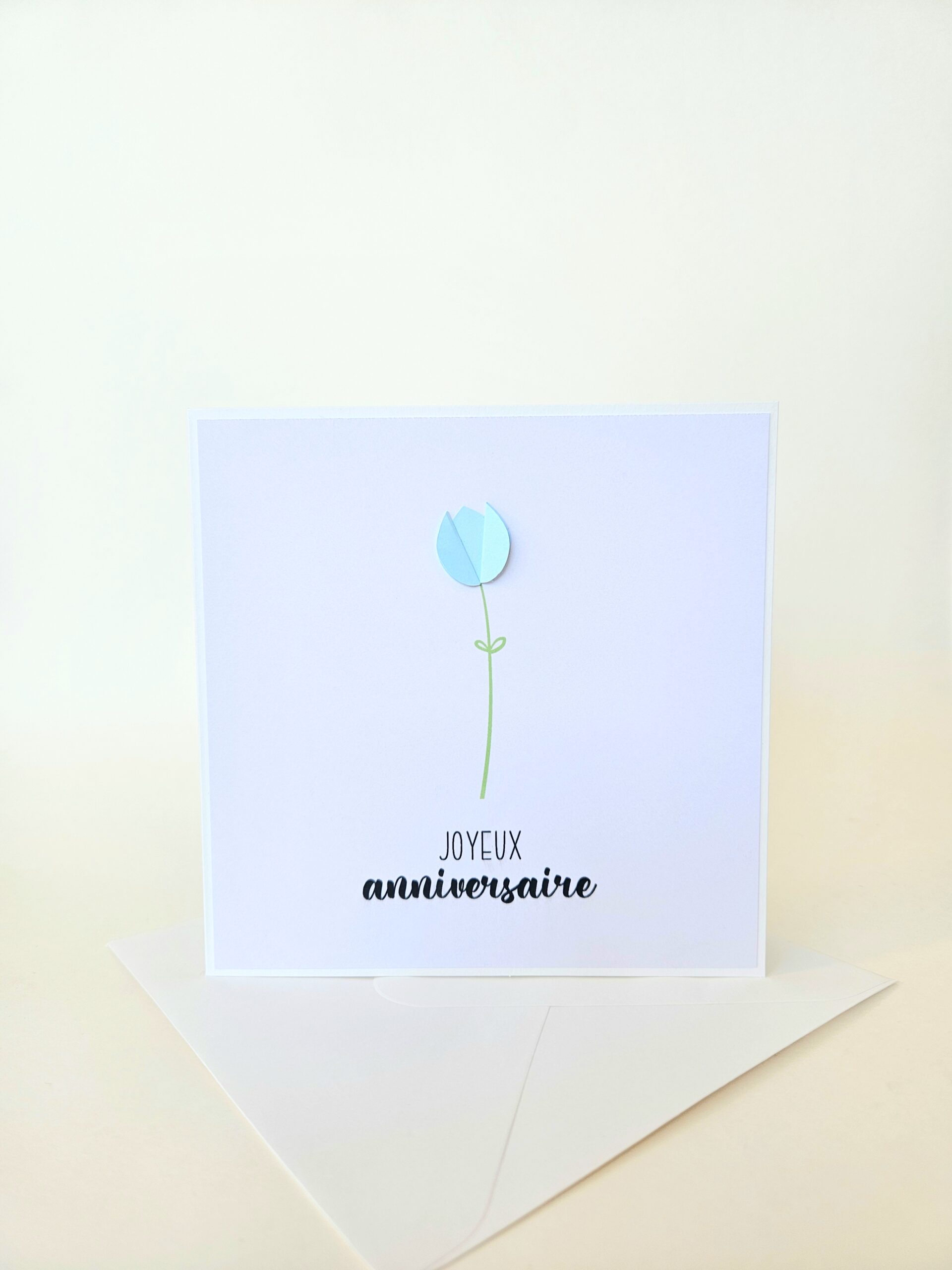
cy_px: 635
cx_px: 476
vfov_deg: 73.9
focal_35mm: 23
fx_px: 843
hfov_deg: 58.9
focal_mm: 5.4
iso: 64
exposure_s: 1/182
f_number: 1.8
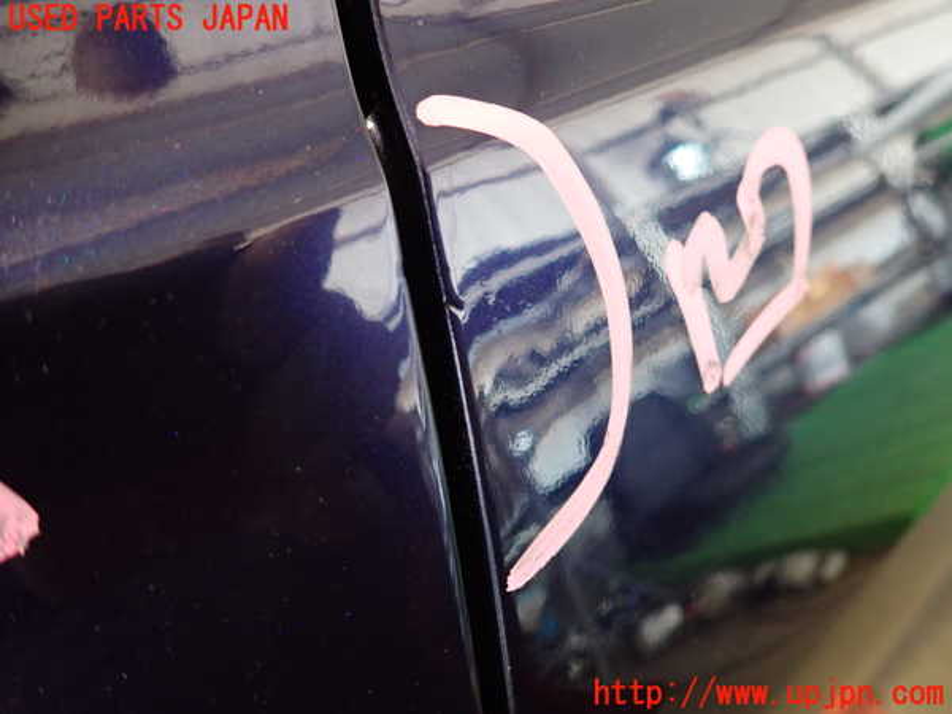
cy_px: 357
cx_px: 476
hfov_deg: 69.4
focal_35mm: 25
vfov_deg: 54.9
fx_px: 688
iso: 400
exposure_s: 1/30
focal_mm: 4.5
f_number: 2
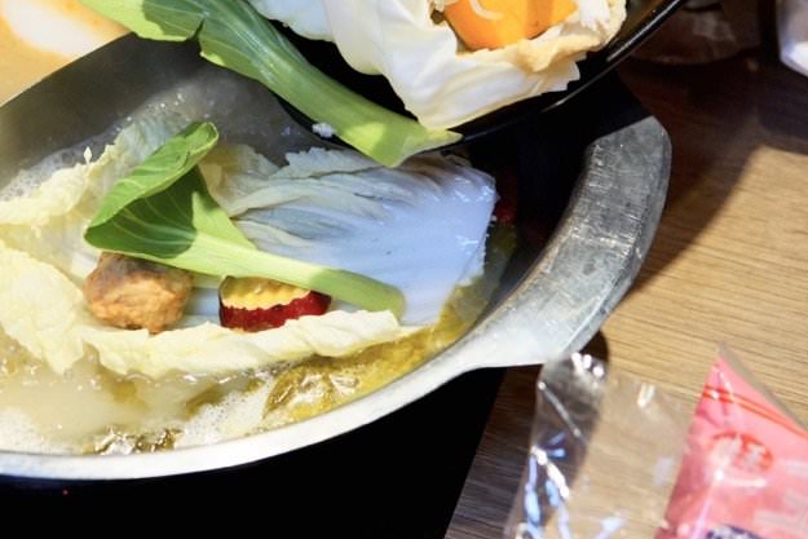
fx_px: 1616
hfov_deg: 27.5
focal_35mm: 72
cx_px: 171
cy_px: 111
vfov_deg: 18.8
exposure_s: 1/160
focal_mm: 30
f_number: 4
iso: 500
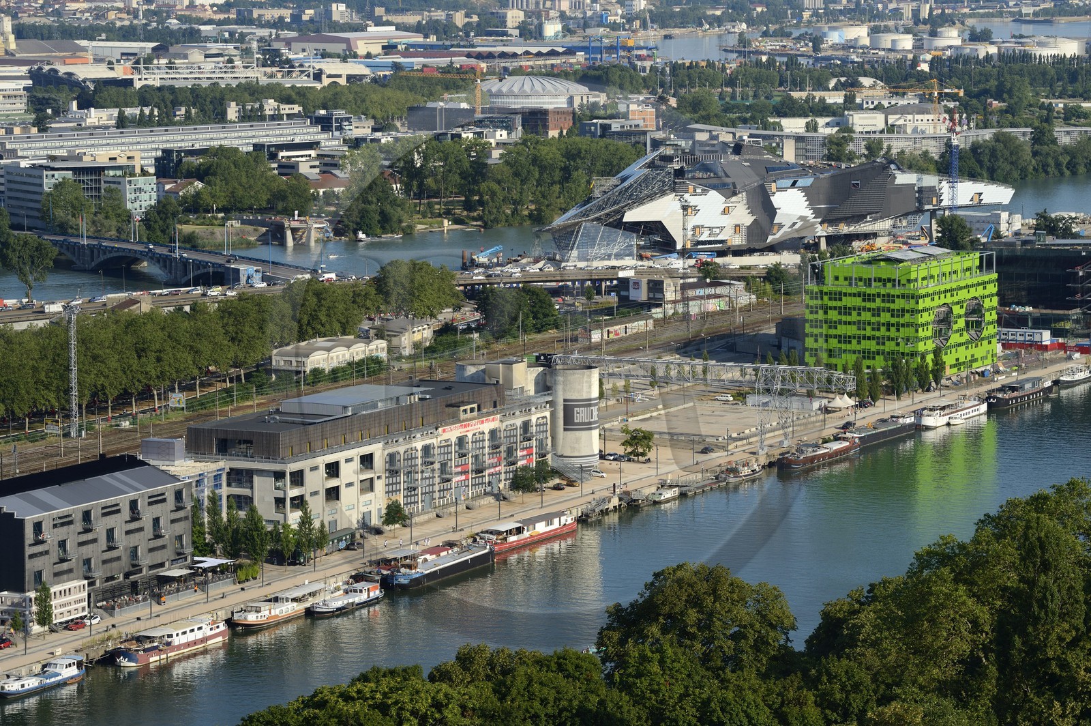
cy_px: 363
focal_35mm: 125
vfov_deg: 10.9
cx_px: 546
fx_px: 3785
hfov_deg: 16.4
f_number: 11
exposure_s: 1/320
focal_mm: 125
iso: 200
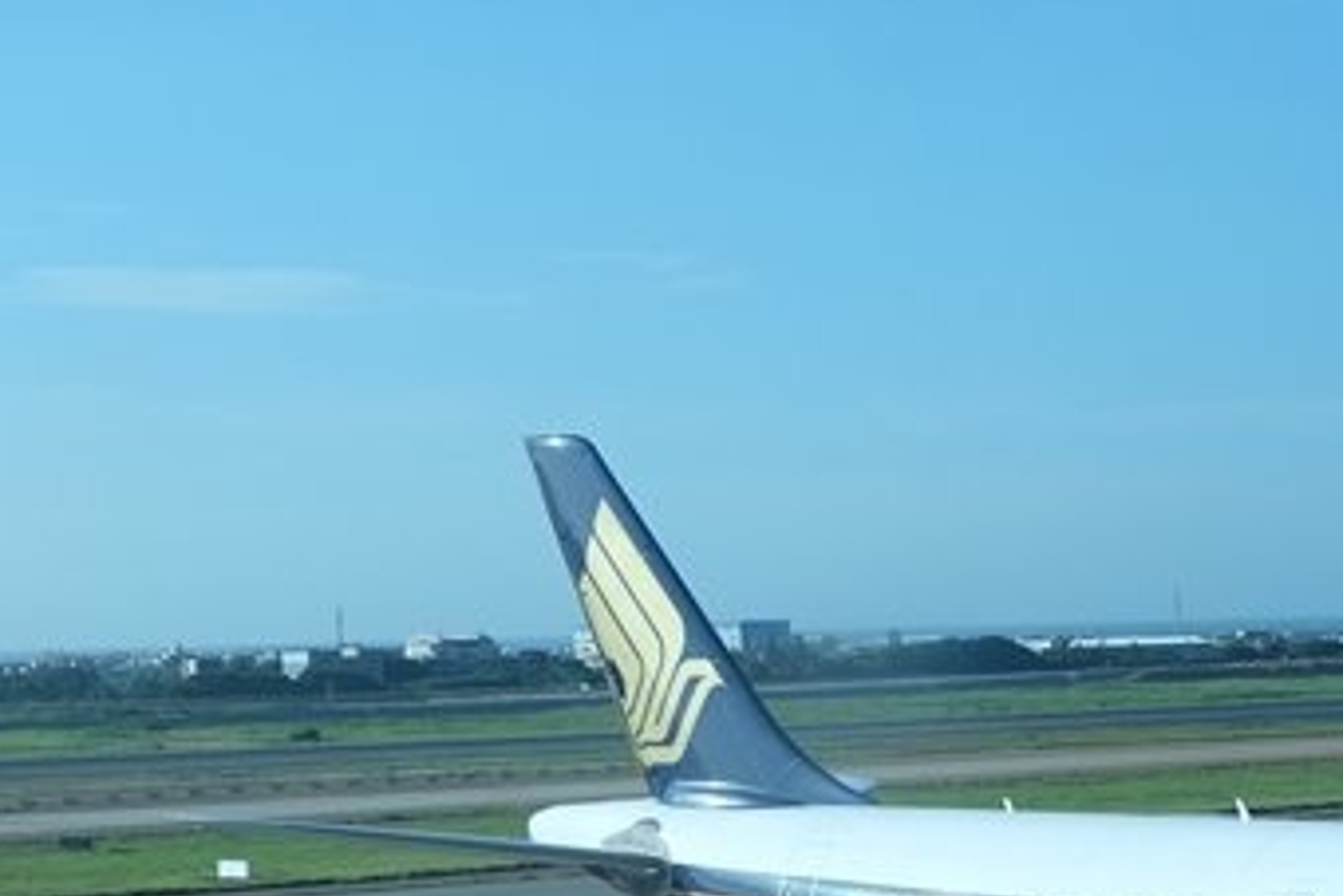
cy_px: 935
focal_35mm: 119
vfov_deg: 11.4
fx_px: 4441
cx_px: 1556
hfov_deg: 16.6
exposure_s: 1/1100
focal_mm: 30.2
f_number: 3.6
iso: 200
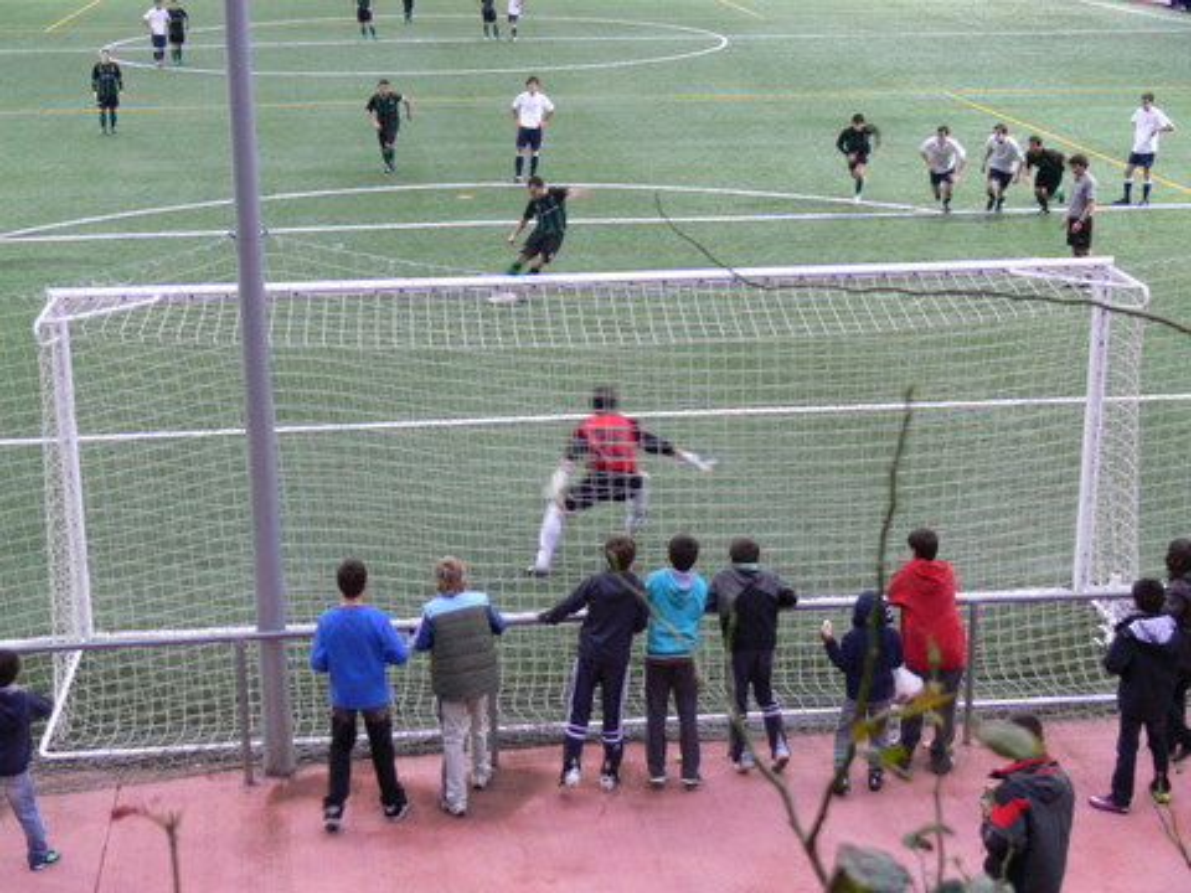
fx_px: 2030
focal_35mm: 59
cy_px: 446
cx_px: 596
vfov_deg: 24.8
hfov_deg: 32.7
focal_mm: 12.4
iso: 200
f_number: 3.2
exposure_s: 1/25
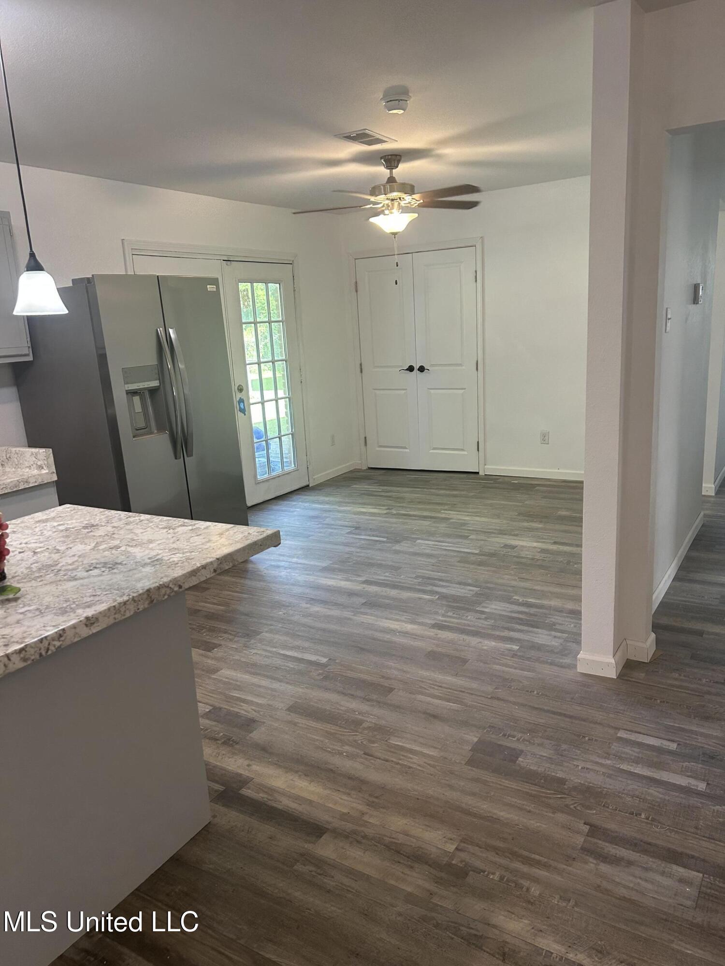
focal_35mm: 26
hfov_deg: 53.1
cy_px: 483
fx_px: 726
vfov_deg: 67.3
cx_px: 362
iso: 125
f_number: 1.5
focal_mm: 5.7
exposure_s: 1/120
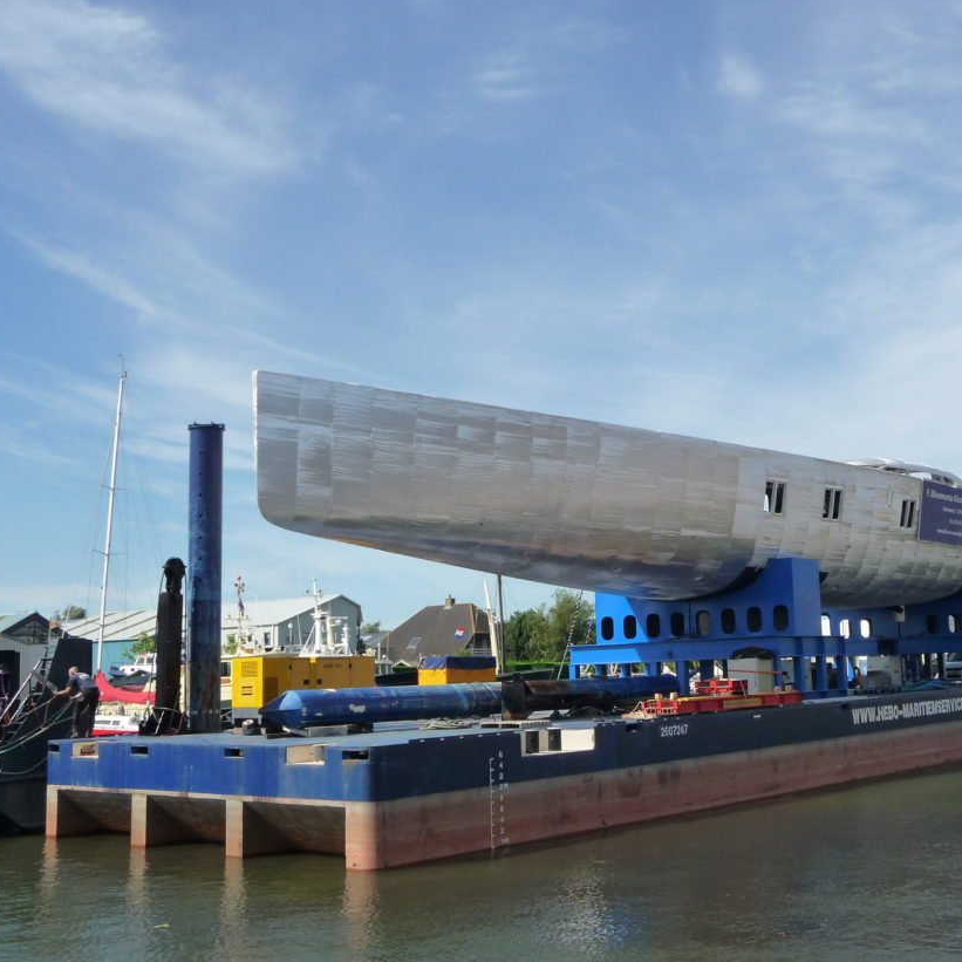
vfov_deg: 37.6
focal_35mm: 45
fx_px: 1415
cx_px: 630
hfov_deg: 37.2
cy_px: 480
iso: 160
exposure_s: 1/250
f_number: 9
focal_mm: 6.3
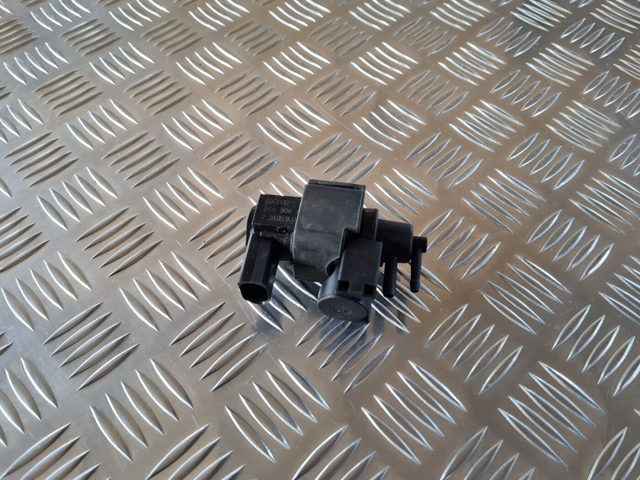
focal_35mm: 26
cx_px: 320
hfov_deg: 67.3
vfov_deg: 53.1
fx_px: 481
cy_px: 240
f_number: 1.8
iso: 125
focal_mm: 5.4
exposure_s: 1/100
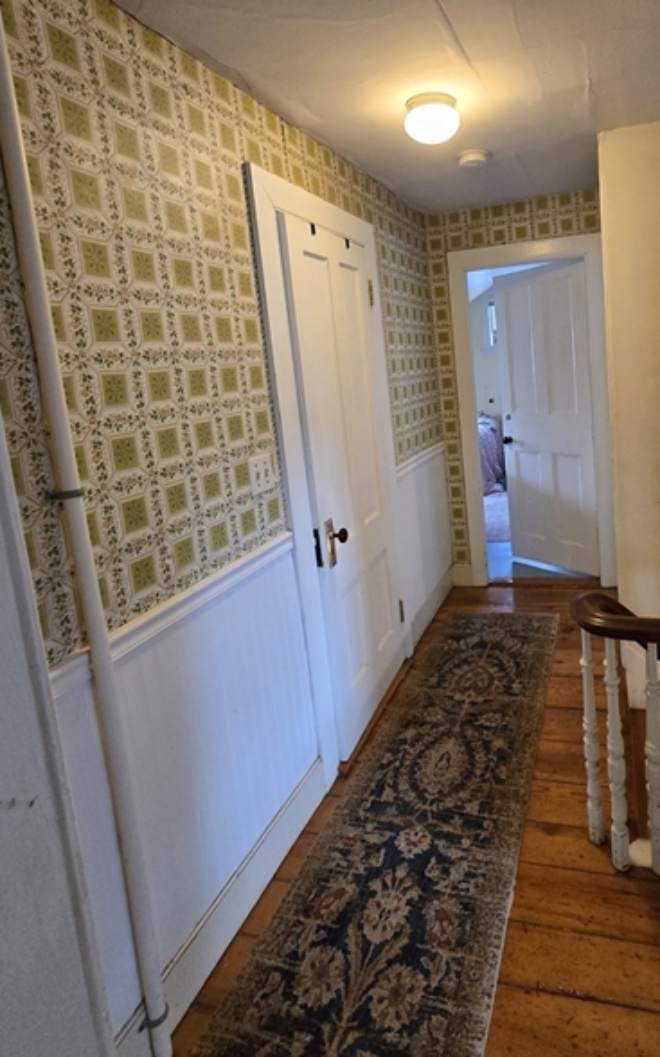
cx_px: 469
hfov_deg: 62.3
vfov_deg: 90.1
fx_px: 519
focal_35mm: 18
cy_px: 430
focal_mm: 2.2
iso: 640
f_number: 2.2
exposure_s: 1/60
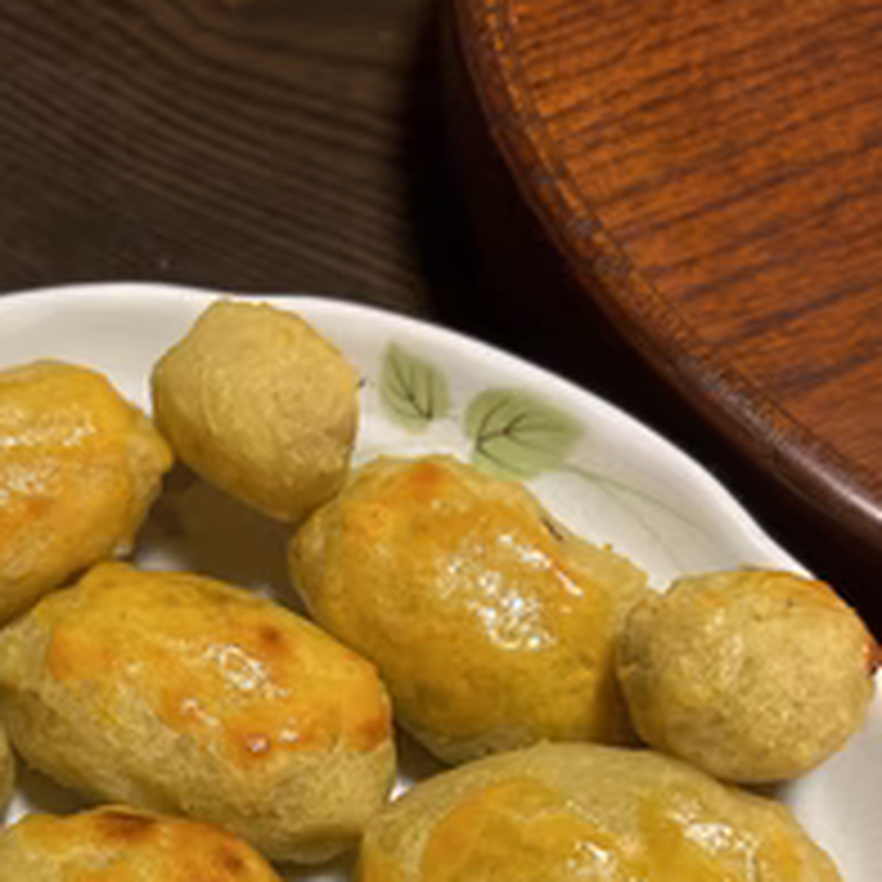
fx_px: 1355
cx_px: 225
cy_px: 824
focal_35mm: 47
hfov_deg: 35.3
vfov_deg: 33.8
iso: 160
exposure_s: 1/60
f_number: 1.5
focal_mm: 5.7
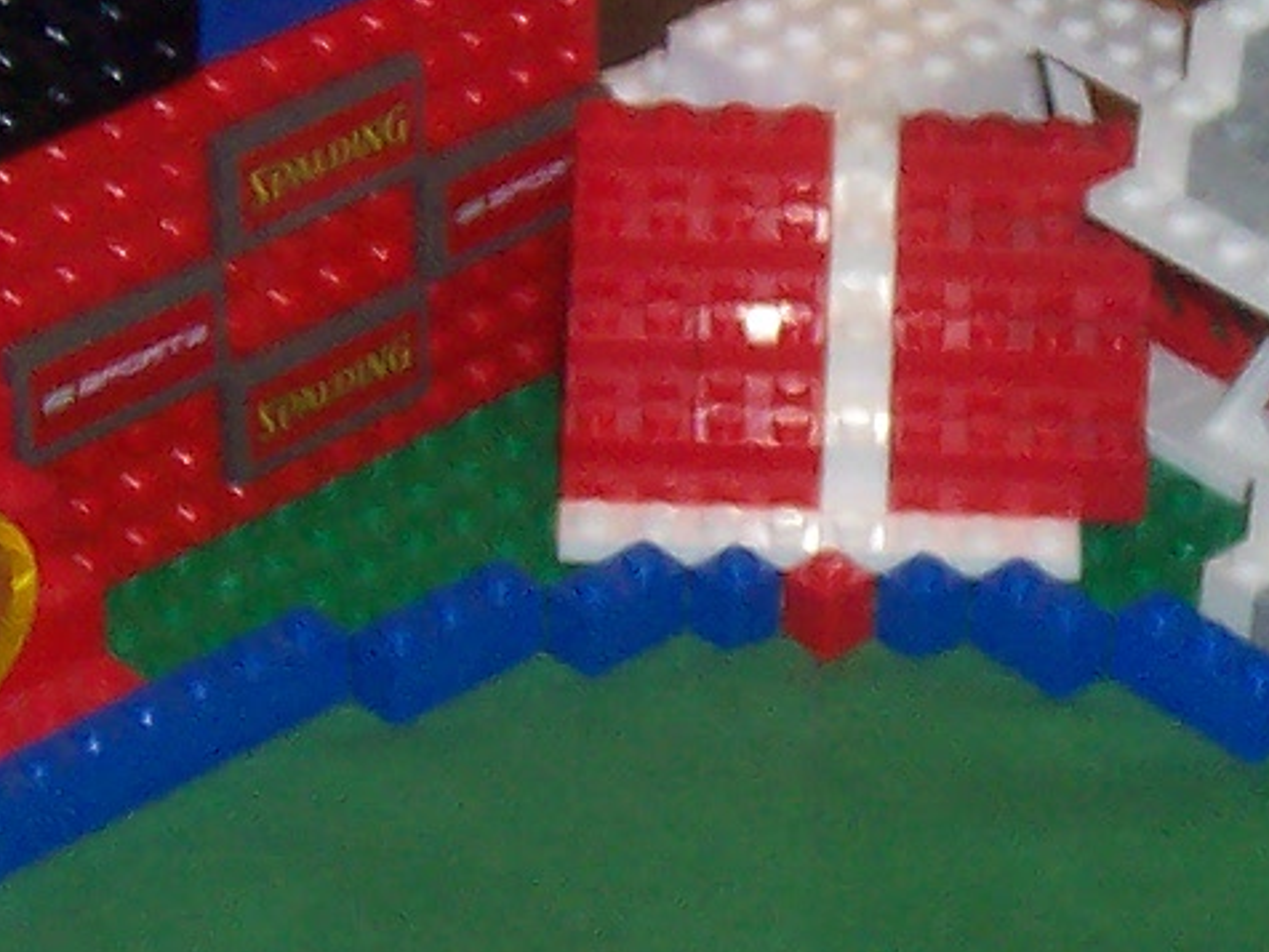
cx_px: 949
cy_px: 403
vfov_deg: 9.4
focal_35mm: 158
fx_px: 5792
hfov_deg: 12.5
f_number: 2.8
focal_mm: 5.6
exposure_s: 1/60
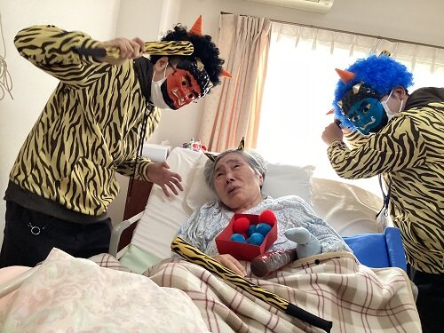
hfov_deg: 58.4
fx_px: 398
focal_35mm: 31
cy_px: 166
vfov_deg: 45.4
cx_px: 222
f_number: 2.4
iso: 200
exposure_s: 1/60
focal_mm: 3.3
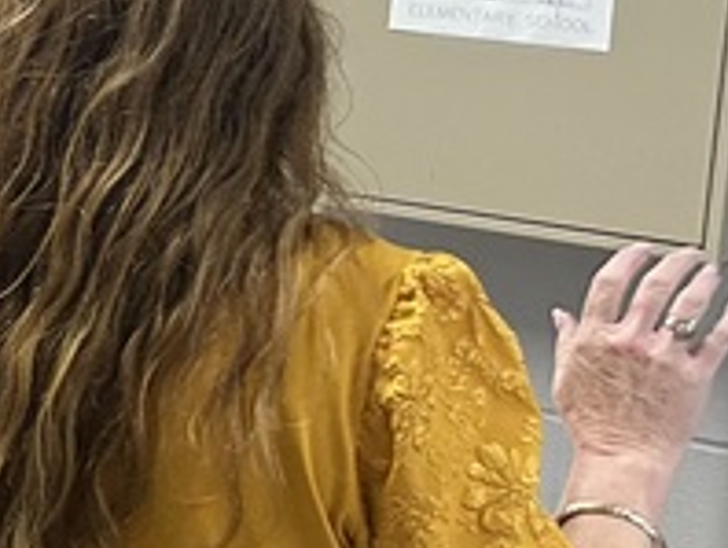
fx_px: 2611
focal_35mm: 124
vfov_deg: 11.9
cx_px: -827
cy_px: 92
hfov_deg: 13.2
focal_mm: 6.86
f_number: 1.78
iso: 200
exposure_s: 1/120
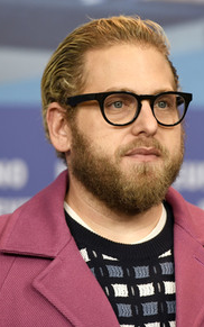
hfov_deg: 4.2
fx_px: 2810
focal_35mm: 316
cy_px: 160
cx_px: 122
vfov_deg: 6.6
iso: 1250
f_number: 3.5
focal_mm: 200
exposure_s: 1/320
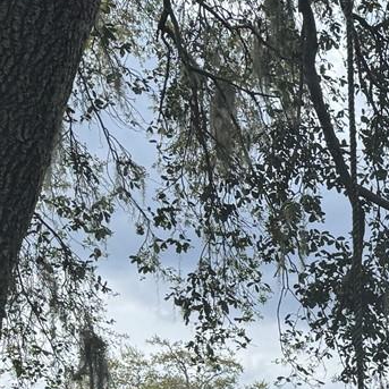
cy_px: 610
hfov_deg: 14.7
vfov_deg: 15.9
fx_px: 1259
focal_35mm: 99
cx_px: 761
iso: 80
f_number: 1.78
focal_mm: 6.76
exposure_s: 1/2833
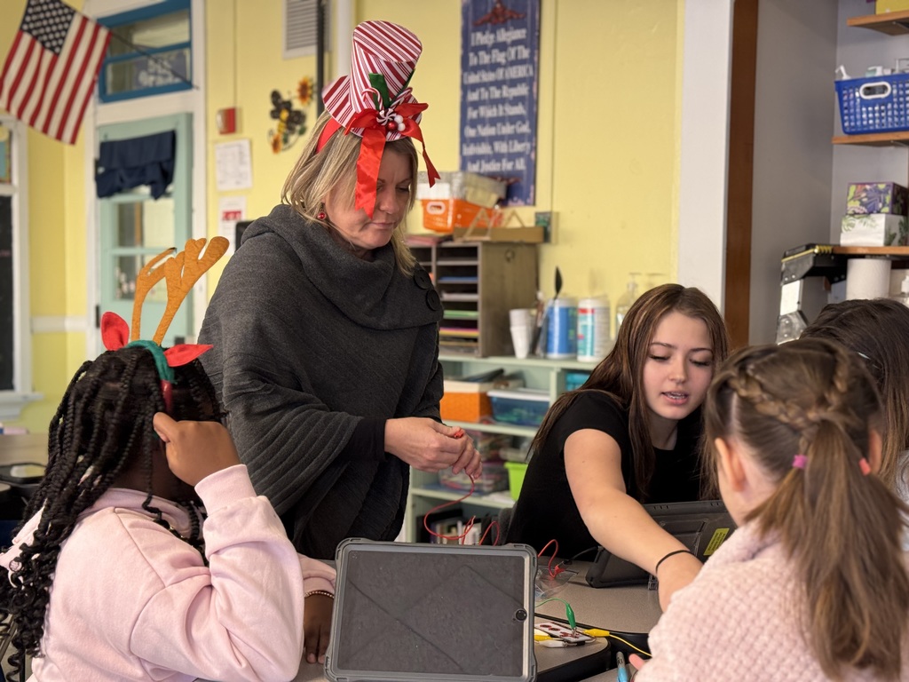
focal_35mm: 48
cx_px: 454
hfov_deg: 39.7
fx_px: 1260
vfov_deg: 30.3
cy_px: 341
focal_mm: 6.76
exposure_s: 1/60
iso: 160
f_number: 1.78
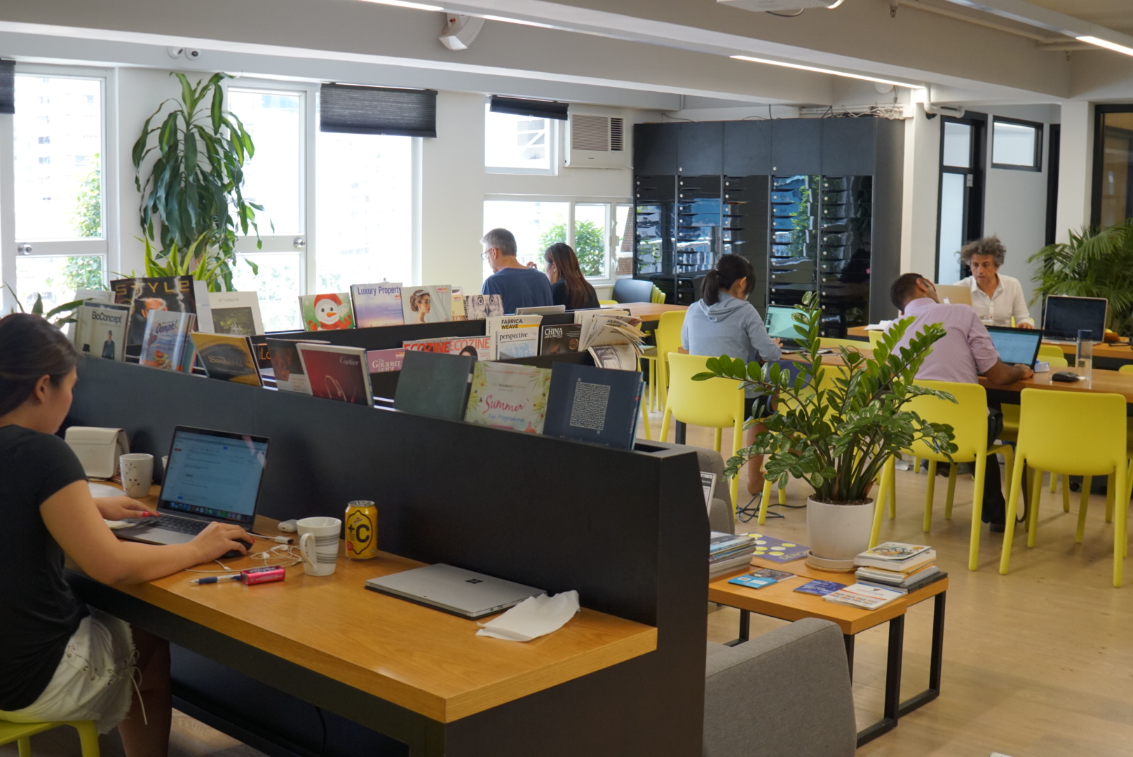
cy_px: 378
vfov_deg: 31.9
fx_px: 1323
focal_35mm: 42
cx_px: 566
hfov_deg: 46.4
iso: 800
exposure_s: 1/160
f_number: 4
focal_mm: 28
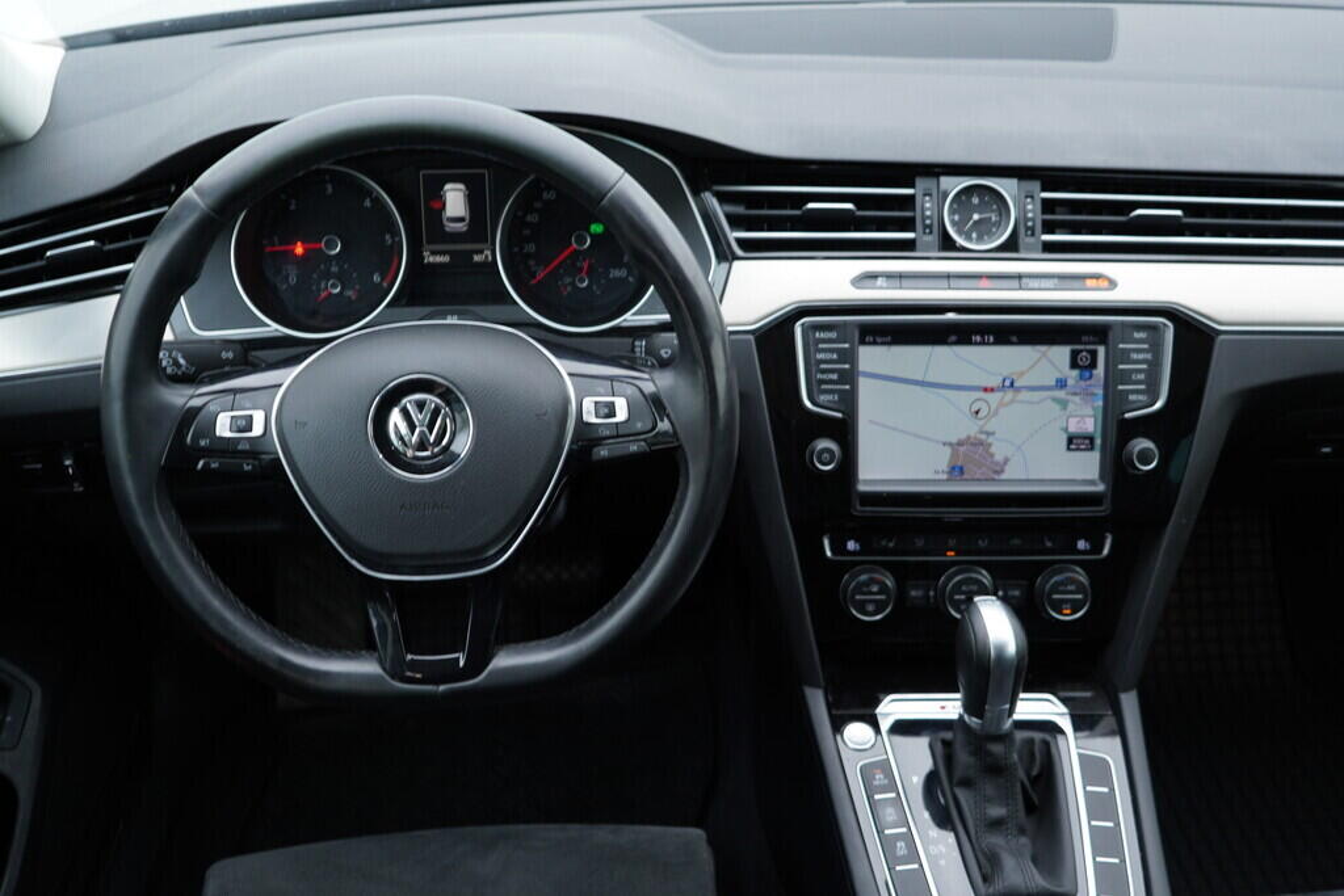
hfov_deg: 53.1
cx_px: 672
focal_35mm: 36
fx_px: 1344
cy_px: 448
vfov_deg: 36.9
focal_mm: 24
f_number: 2.8
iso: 200
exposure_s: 1/40
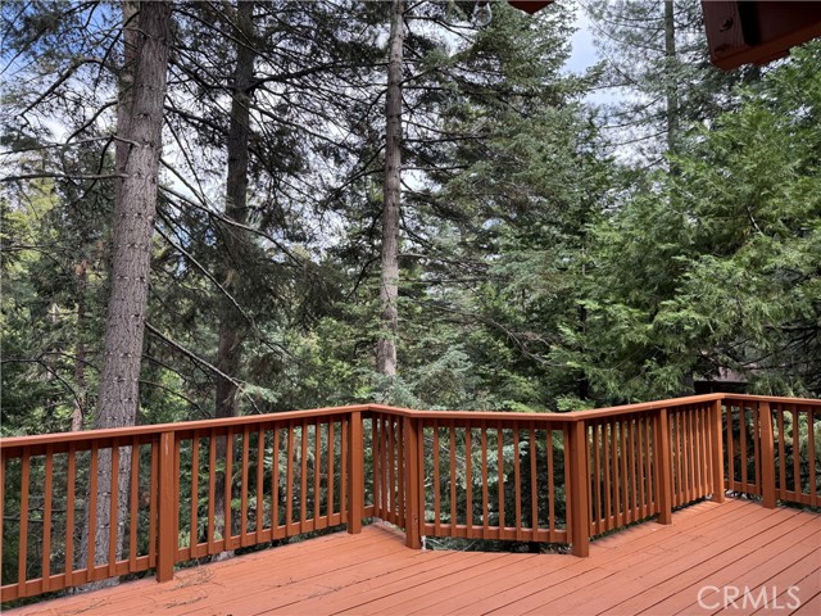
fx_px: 569
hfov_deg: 71.6
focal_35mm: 24
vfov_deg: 56.8
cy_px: 308
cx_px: 410
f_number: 1.78
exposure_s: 1/491
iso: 100
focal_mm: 6.76
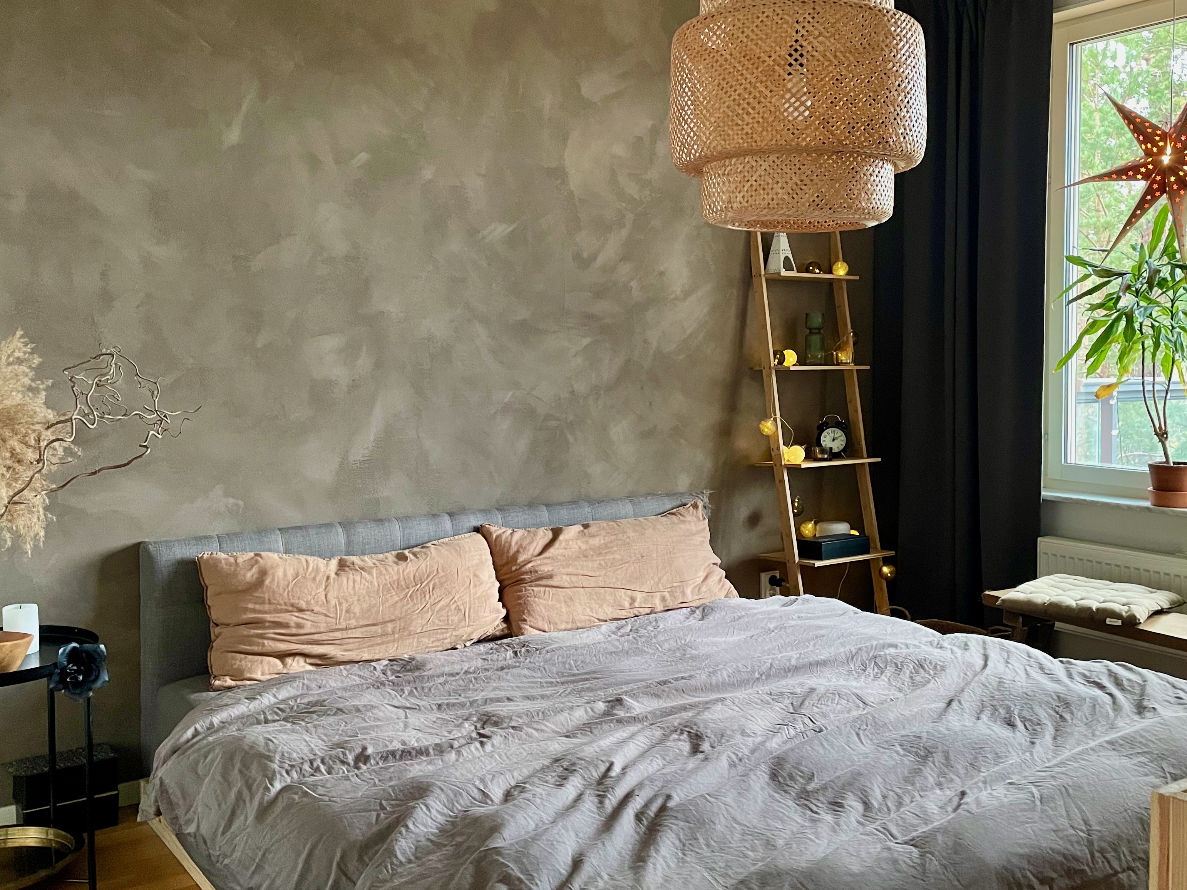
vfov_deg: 41.7
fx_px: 1166
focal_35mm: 34
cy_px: 383
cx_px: 663
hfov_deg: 53.8
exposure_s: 1/60
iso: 400
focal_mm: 4.2
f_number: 1.6
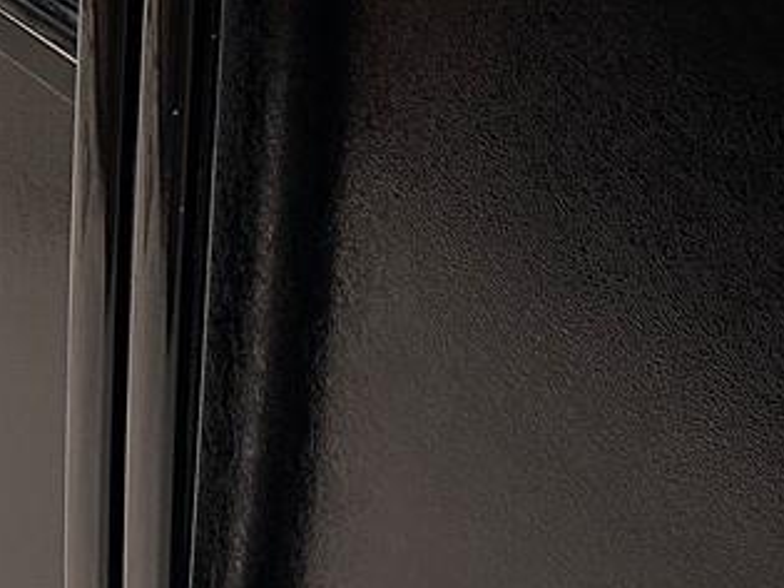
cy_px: -563
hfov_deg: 15.4
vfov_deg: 11.1
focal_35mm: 122
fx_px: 2762
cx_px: -209
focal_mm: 6.86
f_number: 1.78
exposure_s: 1/60
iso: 200
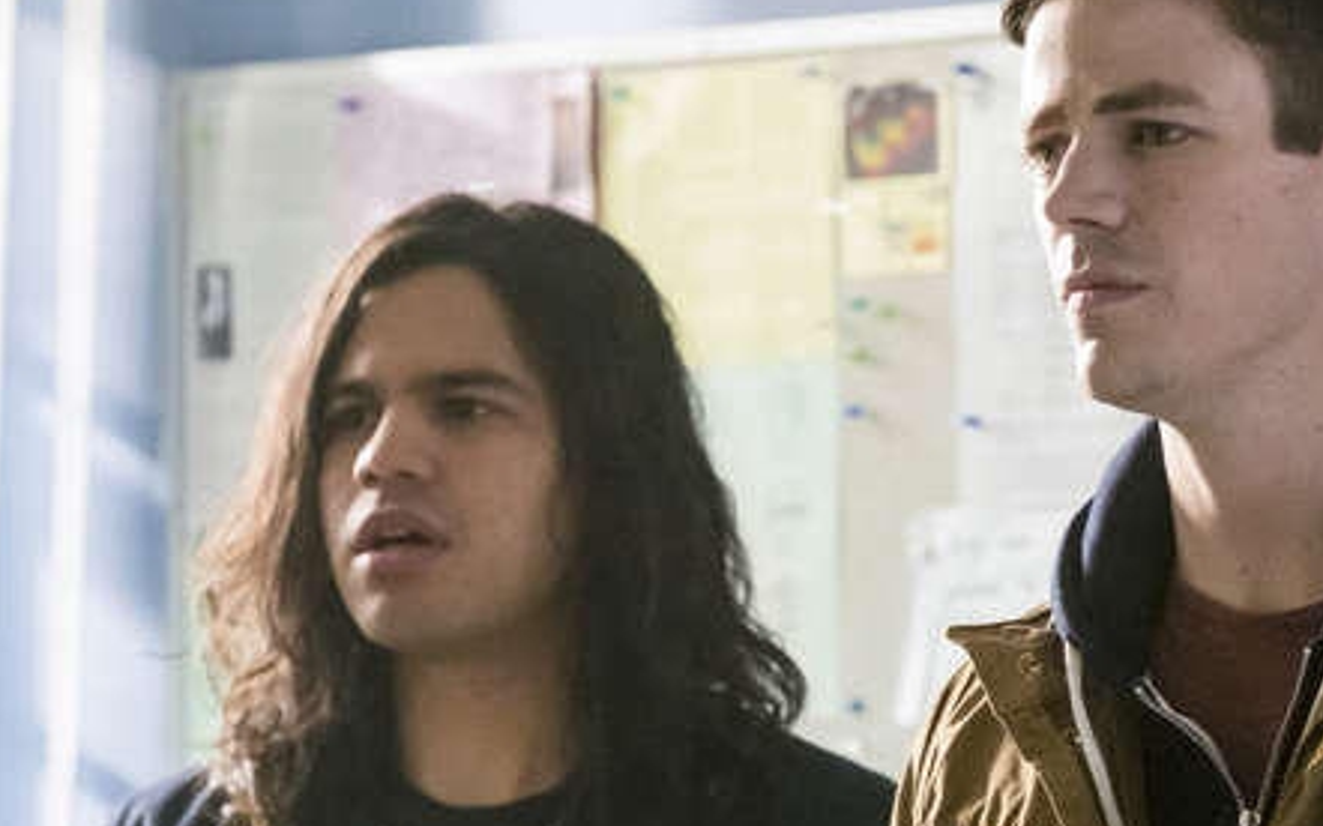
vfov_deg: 4.1
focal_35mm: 322
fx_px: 11607
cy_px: 539
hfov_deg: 6.5
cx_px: 946
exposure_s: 1/200
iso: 6400
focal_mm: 124.3
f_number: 5
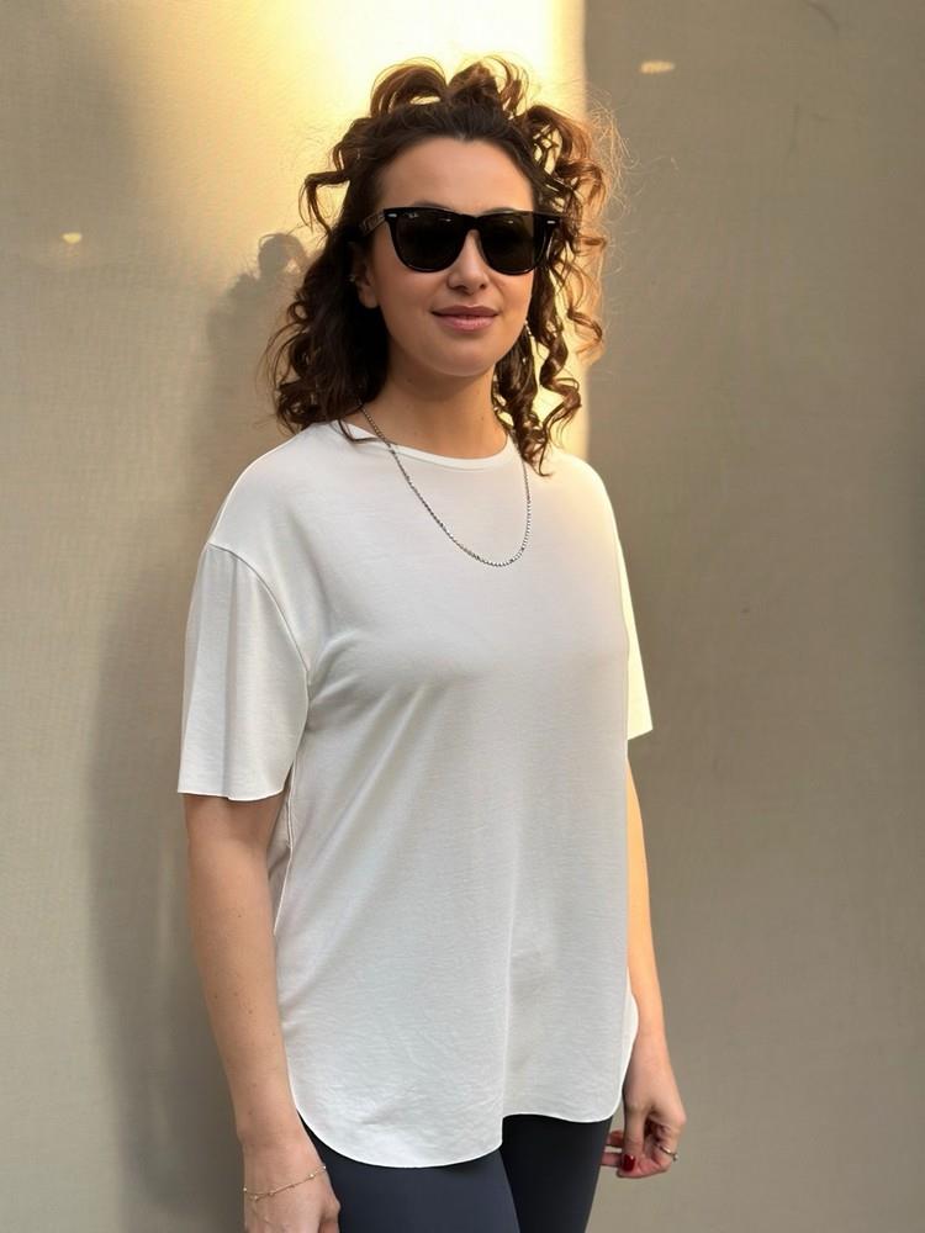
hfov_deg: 30.3
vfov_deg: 39.7
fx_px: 1710
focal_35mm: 48
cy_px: 616
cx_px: 462
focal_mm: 6.86
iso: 80
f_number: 1.78
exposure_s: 1/487
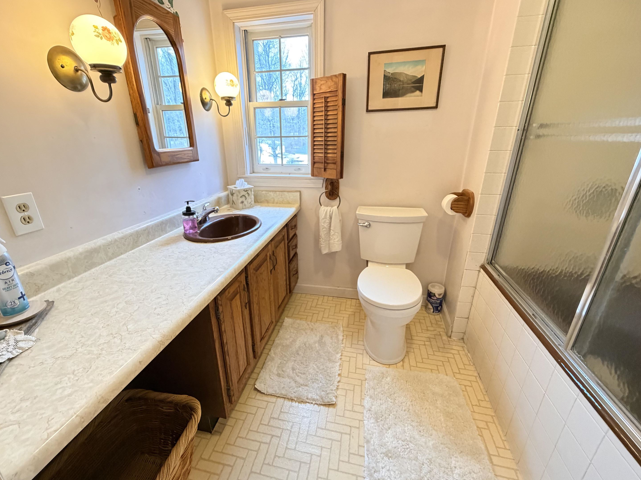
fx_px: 278
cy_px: 234
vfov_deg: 81.7
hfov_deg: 98.1
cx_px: 310
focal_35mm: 15
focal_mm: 2.22
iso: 640
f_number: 2.2
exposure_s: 1/60
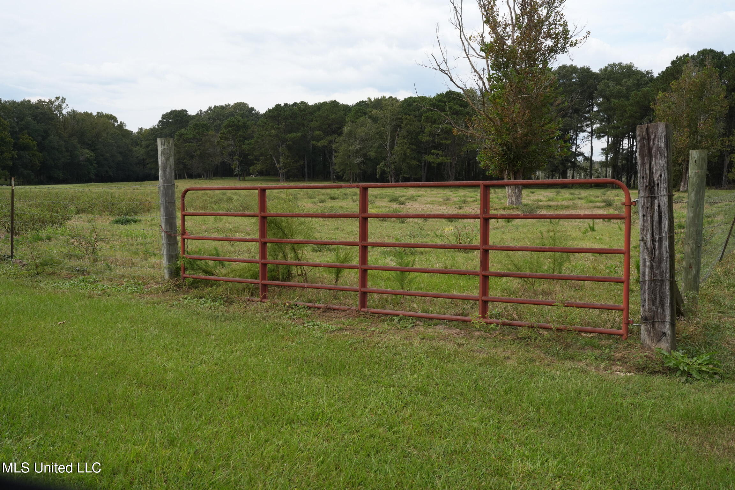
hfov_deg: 61.9
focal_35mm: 30
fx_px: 612
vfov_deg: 43.6
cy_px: 245
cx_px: 368
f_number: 11
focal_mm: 30
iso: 400
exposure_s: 1/160
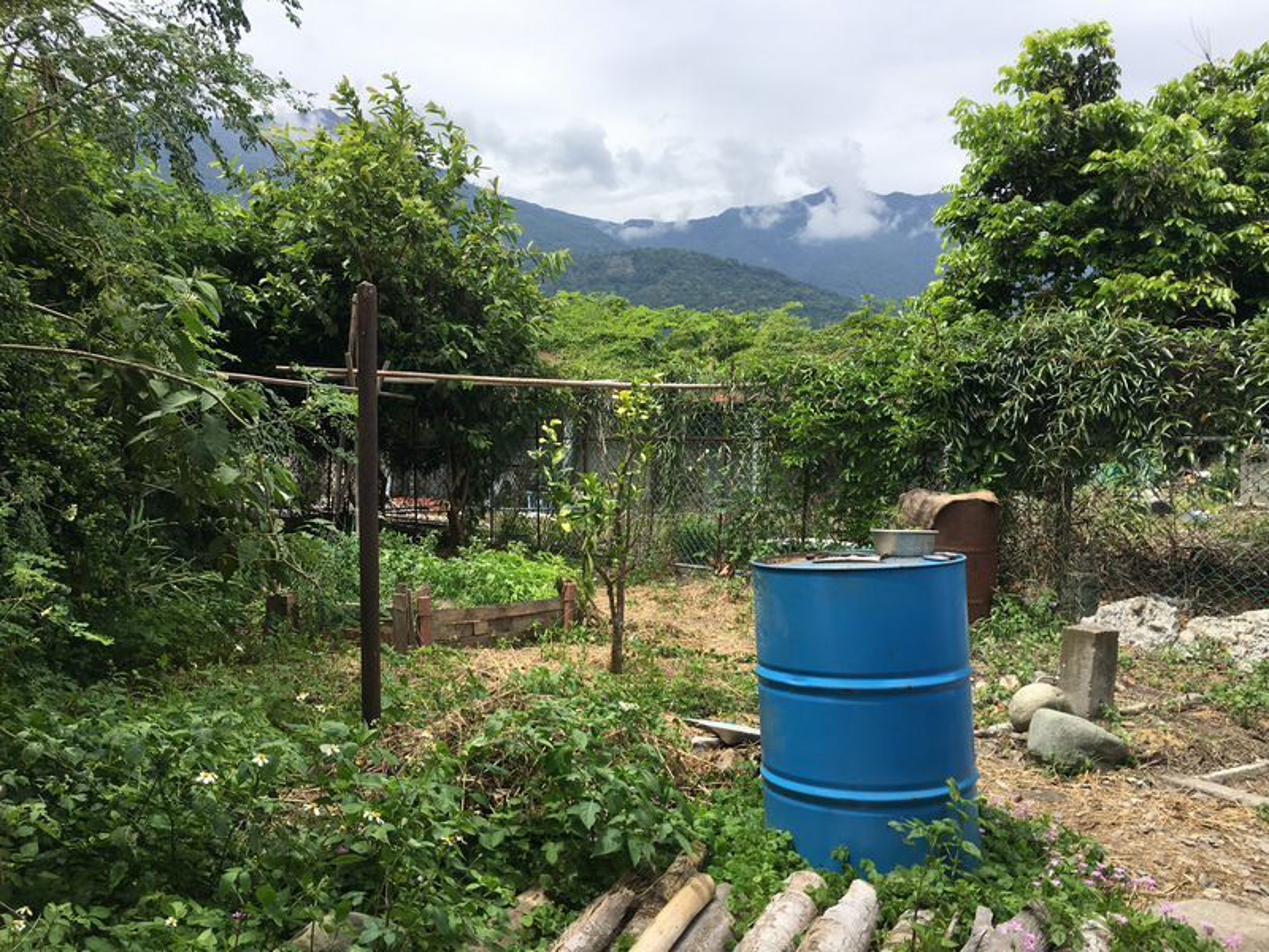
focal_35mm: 29
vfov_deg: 48.2
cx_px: 634
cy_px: 476
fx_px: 1063
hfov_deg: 61.7
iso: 25
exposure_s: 1/1183
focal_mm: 4.15
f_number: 2.2
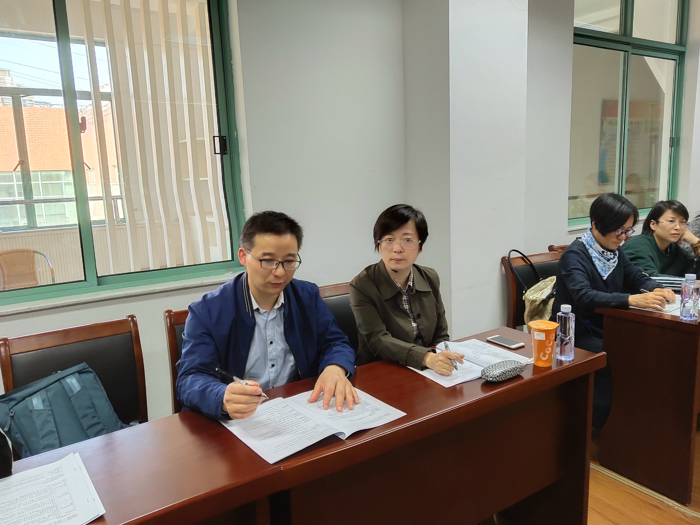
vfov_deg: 45.4
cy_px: 264
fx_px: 627
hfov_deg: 58.4
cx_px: 349
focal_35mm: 31
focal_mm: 4.35
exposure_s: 1/50
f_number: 1.8
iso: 208
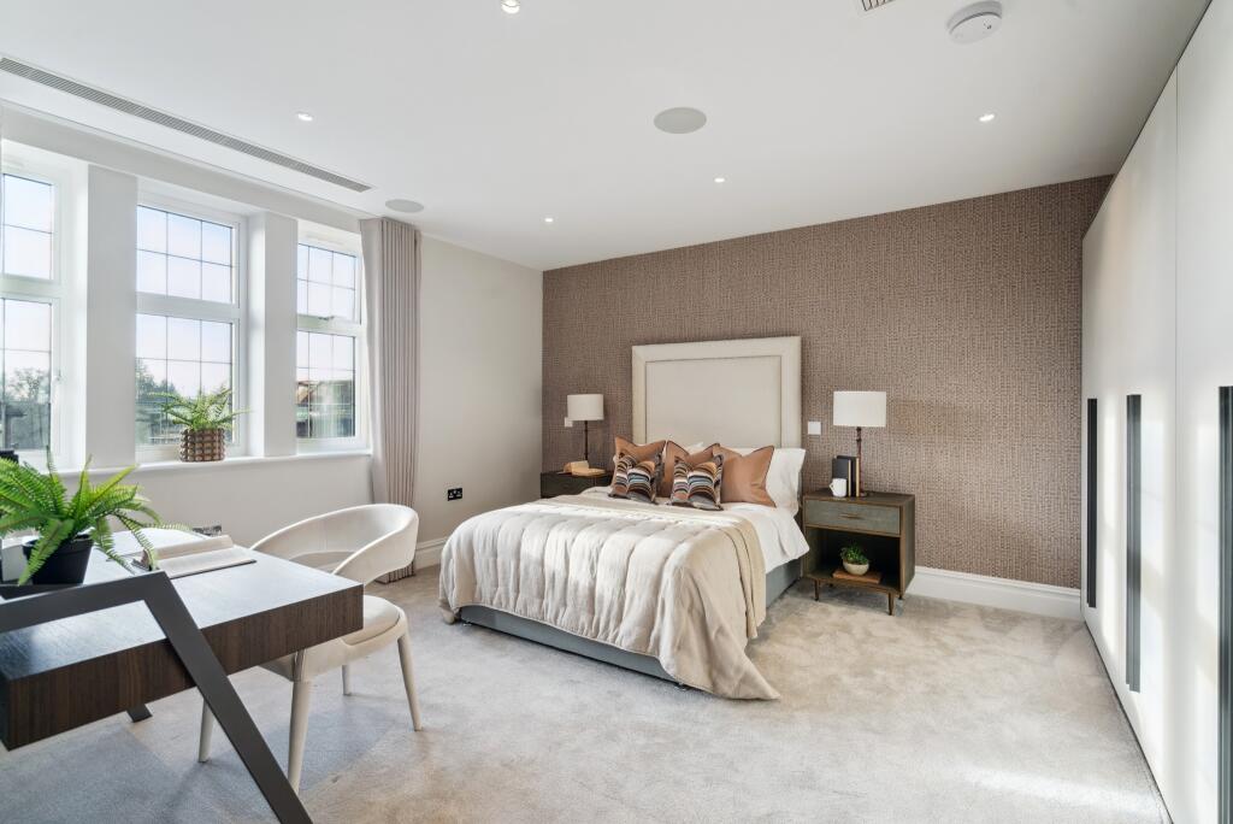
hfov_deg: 96.7
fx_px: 548
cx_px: 616
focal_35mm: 16
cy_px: 412
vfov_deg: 73.8
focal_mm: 16
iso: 640
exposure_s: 1/25
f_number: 7.1
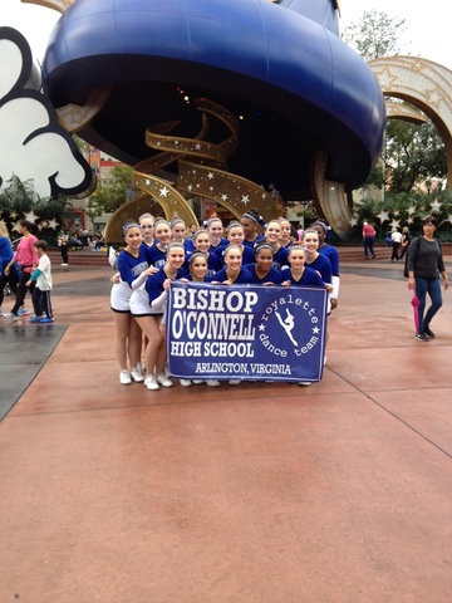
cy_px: 302
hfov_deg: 40.7
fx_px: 609
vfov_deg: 52.6
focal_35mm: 35
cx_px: 226
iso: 64
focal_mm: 4.28
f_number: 2.4
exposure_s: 1/120
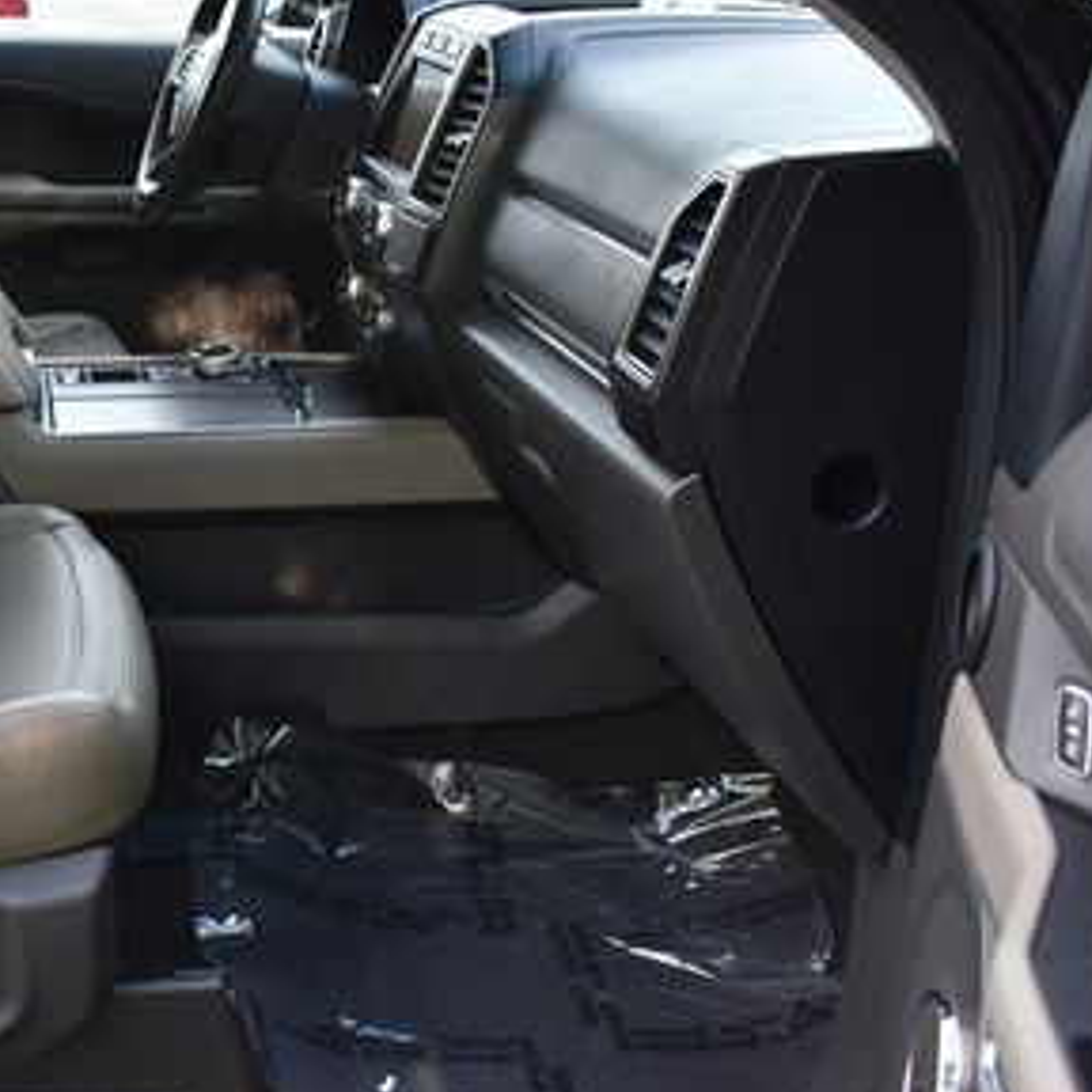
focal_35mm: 51
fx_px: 1820
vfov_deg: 33.2
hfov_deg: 31.8
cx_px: 114
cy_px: 404
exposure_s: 1/250
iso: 500
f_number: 3.5
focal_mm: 18
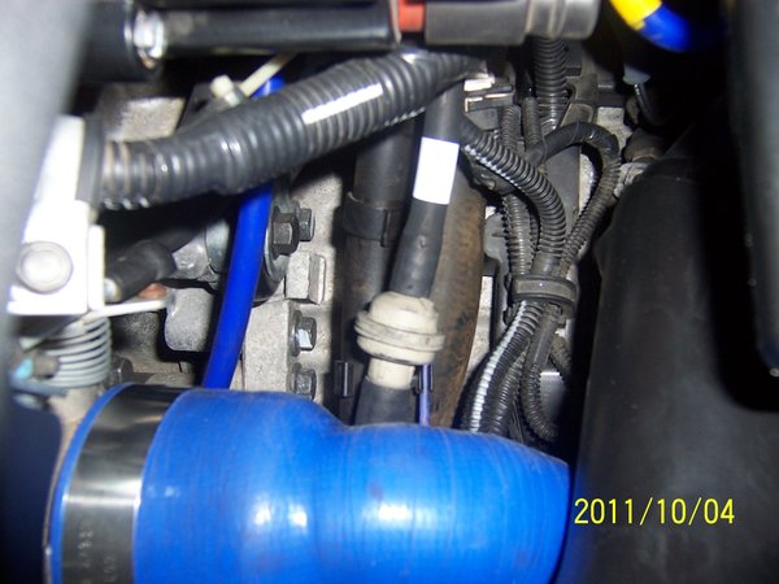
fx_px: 743
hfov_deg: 55.4
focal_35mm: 33
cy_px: 292
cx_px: 390
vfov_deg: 42.9
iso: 80
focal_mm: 5.5
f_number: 2.8
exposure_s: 1/60
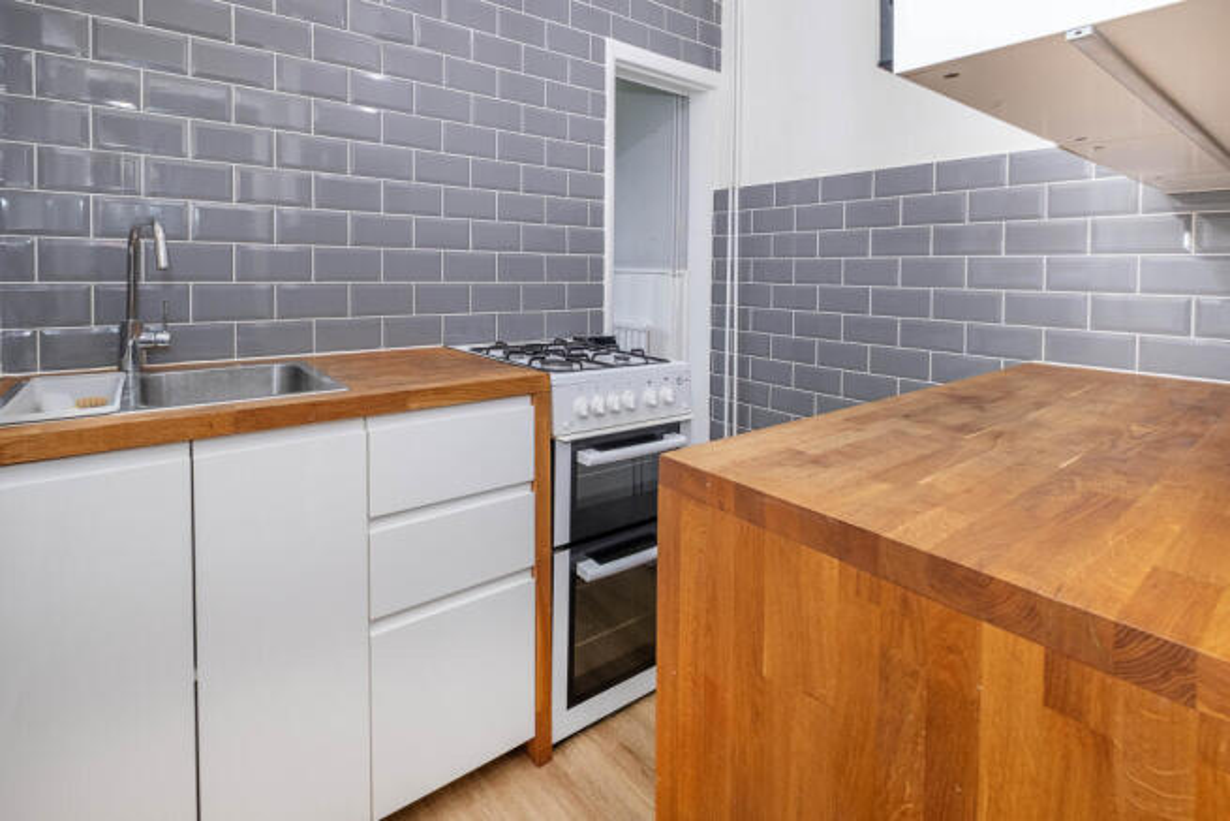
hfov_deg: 100.4
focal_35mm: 15
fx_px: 513
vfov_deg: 77.4
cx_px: 615
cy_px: 410
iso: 400
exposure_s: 1/6
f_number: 6.4
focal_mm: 10
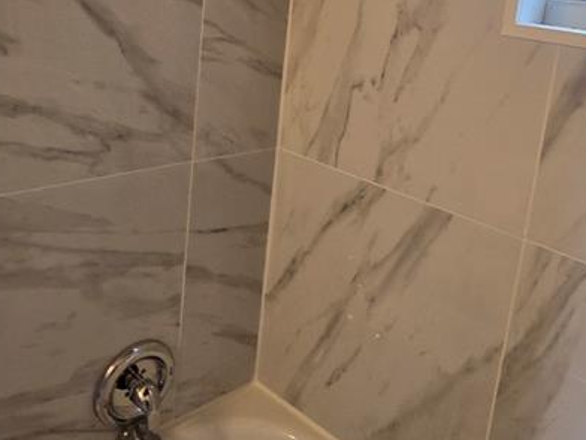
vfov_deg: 40.2
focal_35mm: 34
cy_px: 93
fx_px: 576
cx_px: 318
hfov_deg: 53.9
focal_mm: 2.2
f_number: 2.2
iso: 64
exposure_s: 1/60
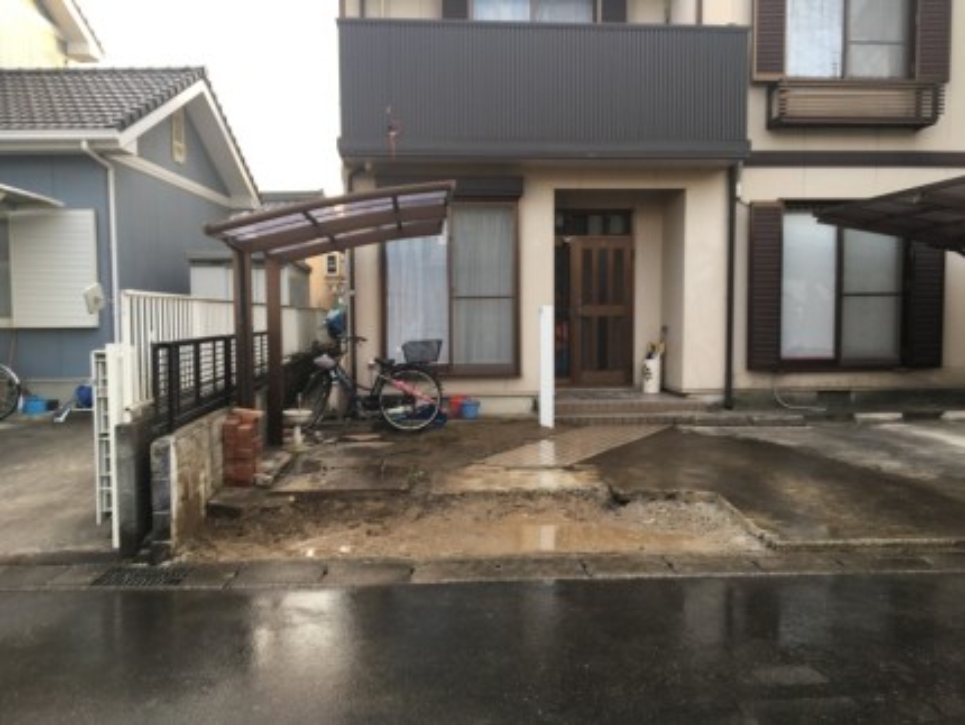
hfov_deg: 61.6
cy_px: 362
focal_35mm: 29
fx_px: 809
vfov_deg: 48.3
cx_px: 482
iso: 25
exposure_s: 1/60
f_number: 2.2
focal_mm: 4.15
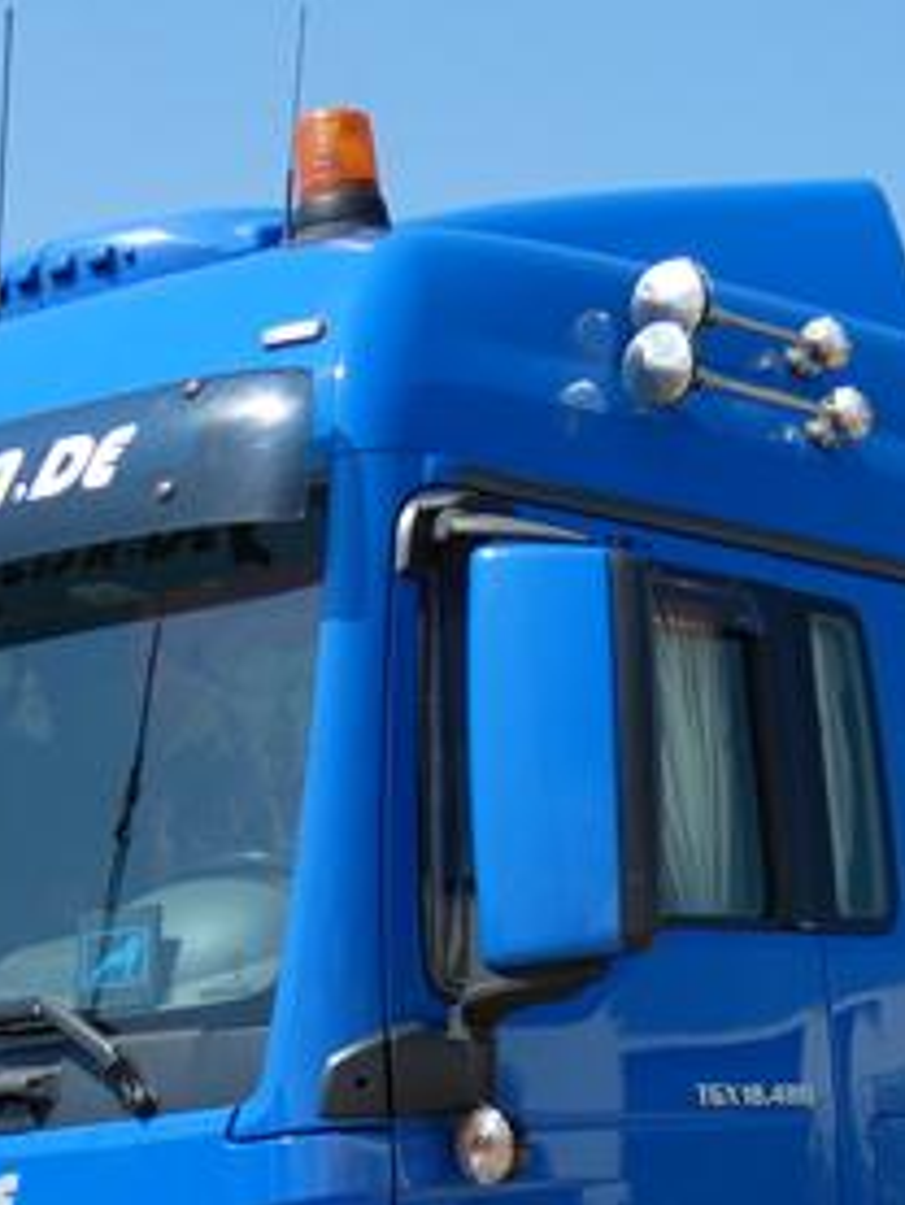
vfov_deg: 19.0
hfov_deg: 14.7
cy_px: 1127
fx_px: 3518
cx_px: 374
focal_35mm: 101
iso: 80
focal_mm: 6.2
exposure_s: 1/640
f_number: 3.4
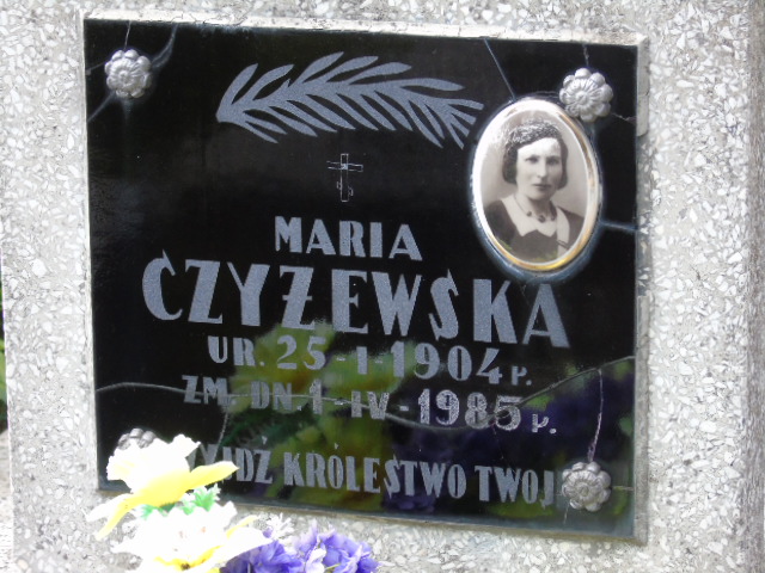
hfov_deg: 12.2
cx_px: 382
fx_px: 3580
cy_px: 286
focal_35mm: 162
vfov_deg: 9.2
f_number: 4.9
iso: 320
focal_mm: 29
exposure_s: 1/125
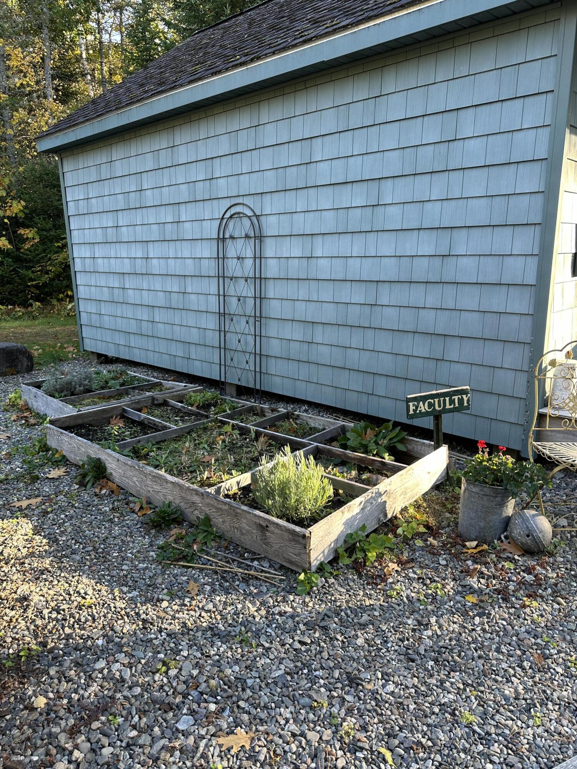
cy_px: 384
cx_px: 288
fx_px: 533
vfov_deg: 71.6
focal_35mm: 24
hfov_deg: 56.8
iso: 64
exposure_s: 1/157
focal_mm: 6.86
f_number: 1.78
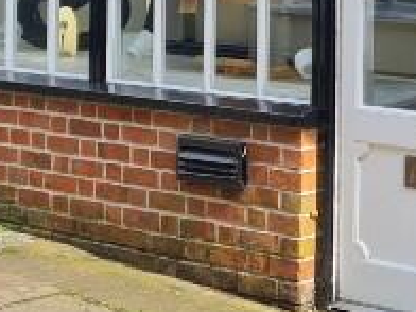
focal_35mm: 136
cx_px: 686
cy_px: -132
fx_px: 1634
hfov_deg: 13.4
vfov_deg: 10.6
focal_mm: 5.4
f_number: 1.8
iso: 50
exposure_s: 1/770
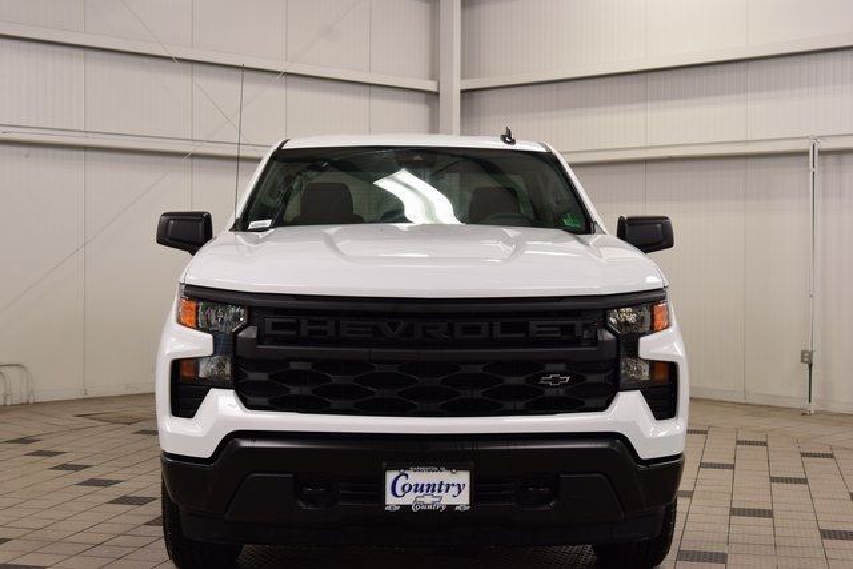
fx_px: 1280
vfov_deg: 25.1
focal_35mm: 54
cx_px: 426
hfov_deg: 36.9
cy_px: 284
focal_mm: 36
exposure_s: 1/50
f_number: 8
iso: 400
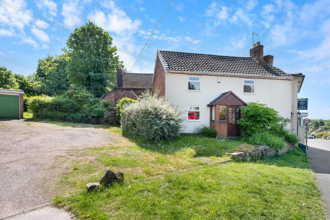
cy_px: 110
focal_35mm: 18
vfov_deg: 67.4
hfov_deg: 90.0
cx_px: 165
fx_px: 165
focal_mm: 12
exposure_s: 1/200
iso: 160
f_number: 8
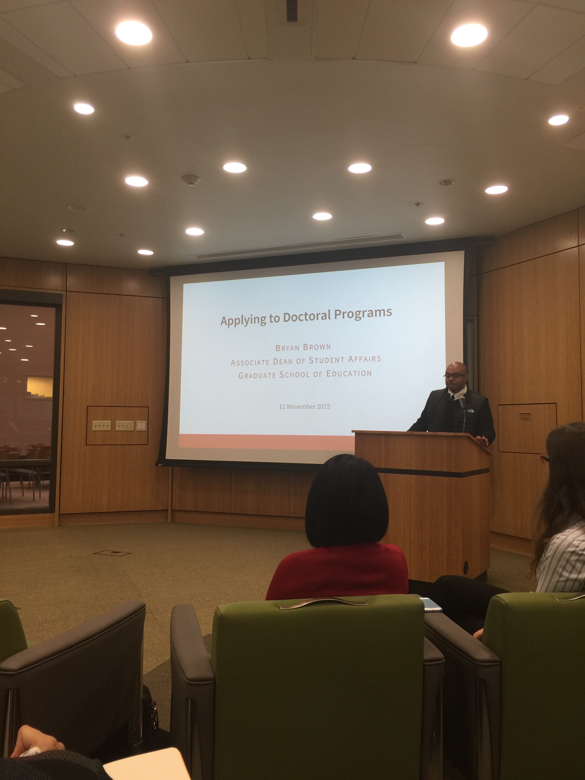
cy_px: 390
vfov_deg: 61.7
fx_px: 653
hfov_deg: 48.2
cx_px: 292
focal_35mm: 29
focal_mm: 4.15
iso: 32
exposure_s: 1/15
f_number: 2.2
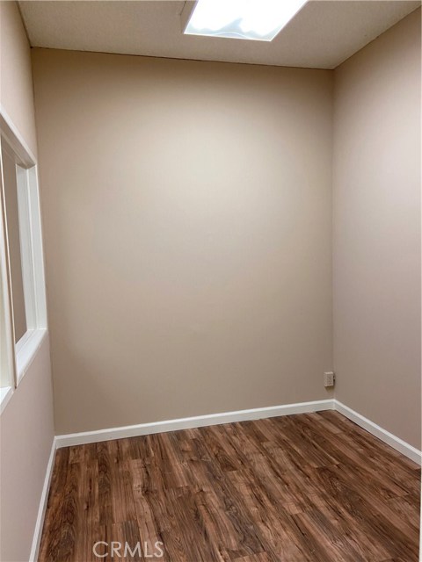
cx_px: 211
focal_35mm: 26
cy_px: 281
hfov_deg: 53.1
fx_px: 423
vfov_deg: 67.3
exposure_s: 1/60
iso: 80
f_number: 1.8
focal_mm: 4.25
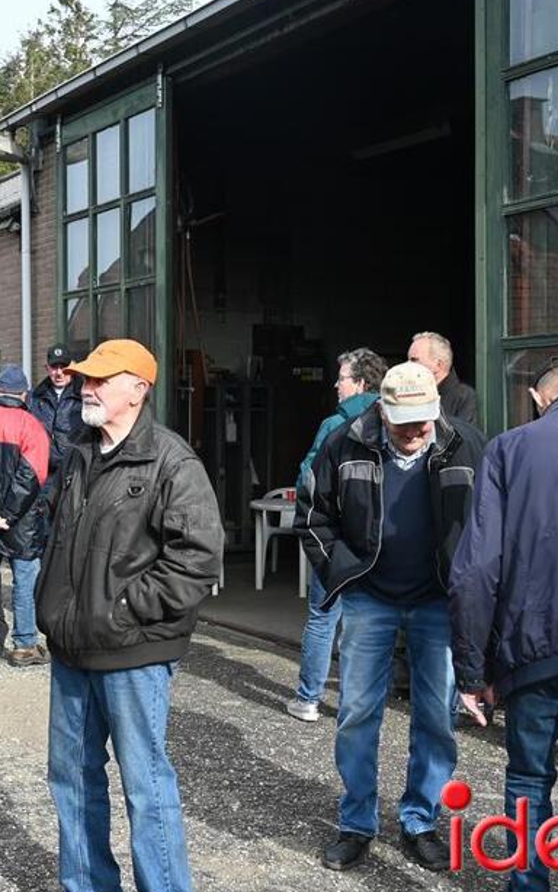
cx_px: 68
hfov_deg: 24.7
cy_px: 463
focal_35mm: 51
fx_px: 1240
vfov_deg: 39.6
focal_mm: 21
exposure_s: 1/250
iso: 140
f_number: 5.6
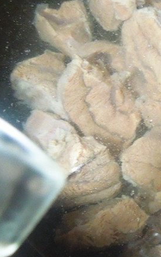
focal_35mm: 66
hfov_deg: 18.0
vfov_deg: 31.1
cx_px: 225
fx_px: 464
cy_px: 143
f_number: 3.3
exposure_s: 1/6
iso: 800
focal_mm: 4.5
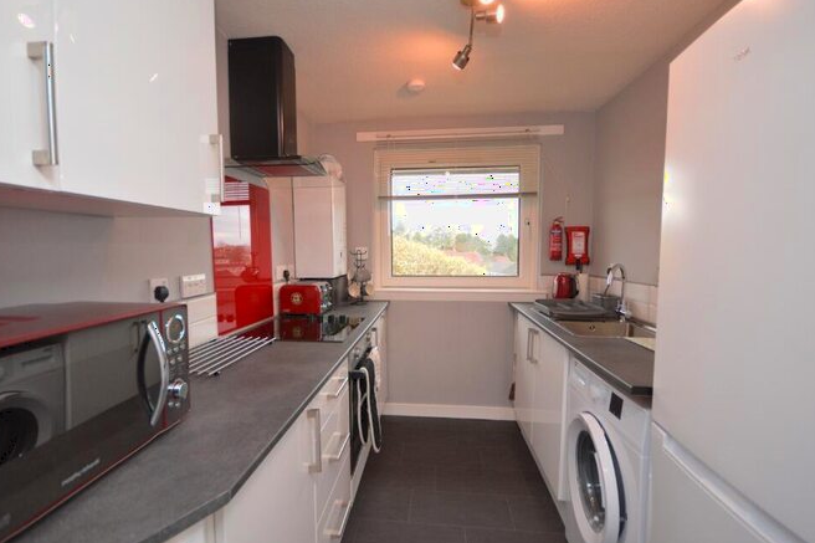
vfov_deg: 73.7
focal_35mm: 16
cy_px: 273
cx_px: 404
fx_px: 362
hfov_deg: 96.7
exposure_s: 1/60
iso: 800
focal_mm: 10
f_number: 4
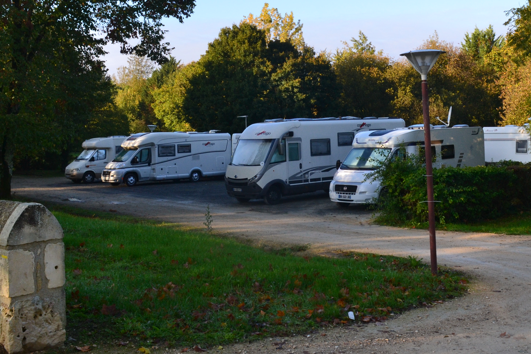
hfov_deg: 45.3
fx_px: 634
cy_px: 96
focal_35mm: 43
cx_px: 311
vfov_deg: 30.7
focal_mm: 18
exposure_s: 1/160
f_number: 9
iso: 400
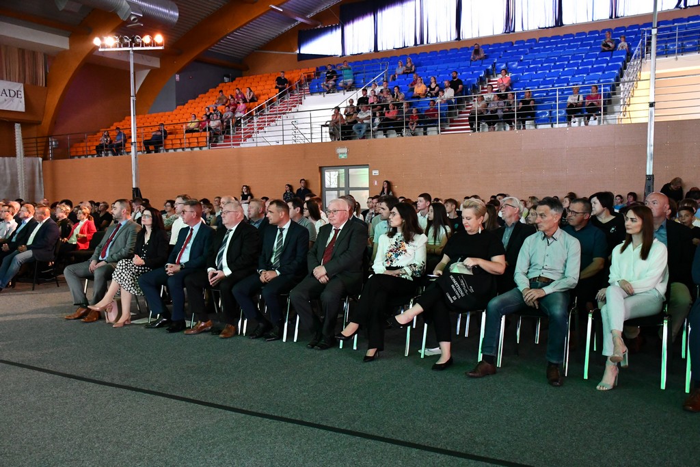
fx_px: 642
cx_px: 350
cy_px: 234
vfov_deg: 40.0
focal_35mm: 33
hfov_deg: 57.2
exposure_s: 1/60
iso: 4000
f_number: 3.5
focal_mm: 22
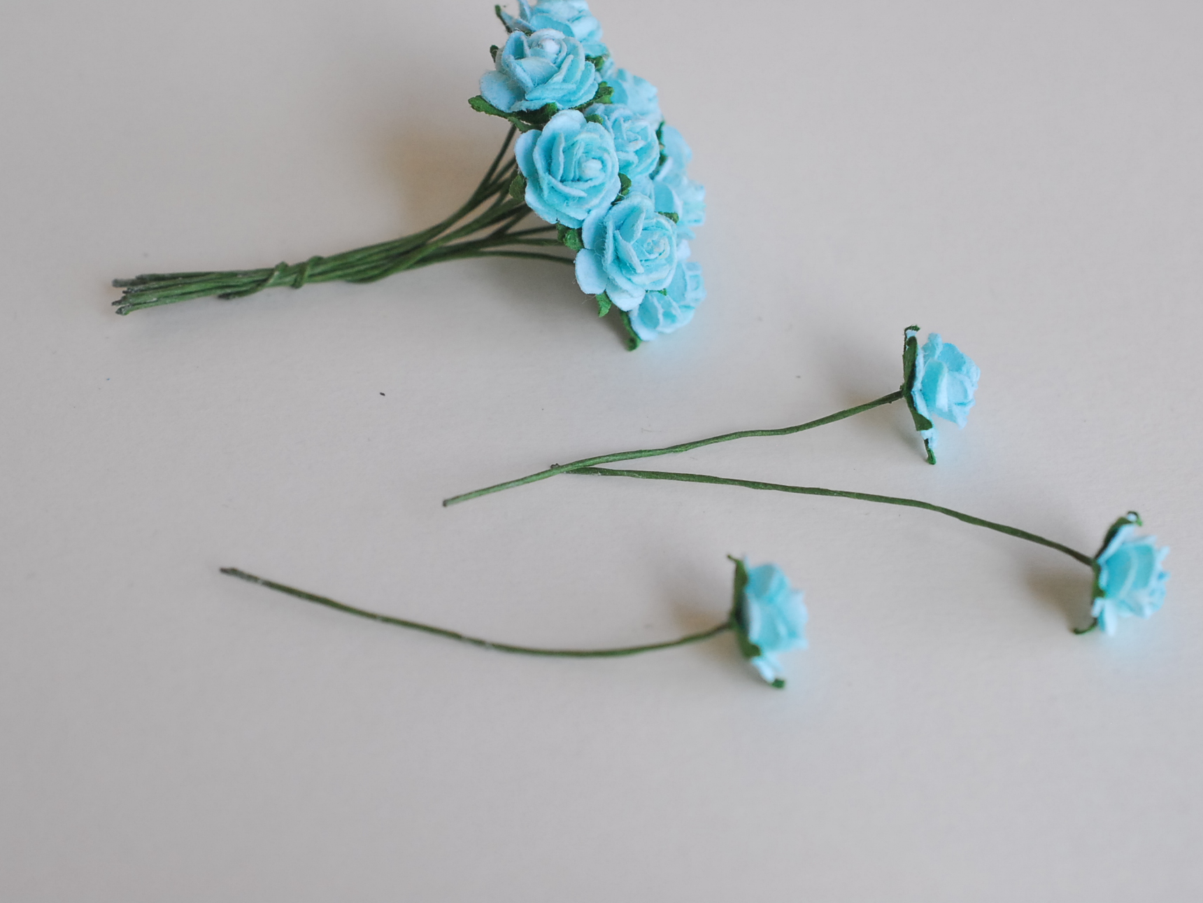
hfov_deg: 29.8
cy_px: 451
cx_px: 644
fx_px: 2259
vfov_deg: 22.6
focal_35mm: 65
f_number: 5.6
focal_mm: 40
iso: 640
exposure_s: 1/80
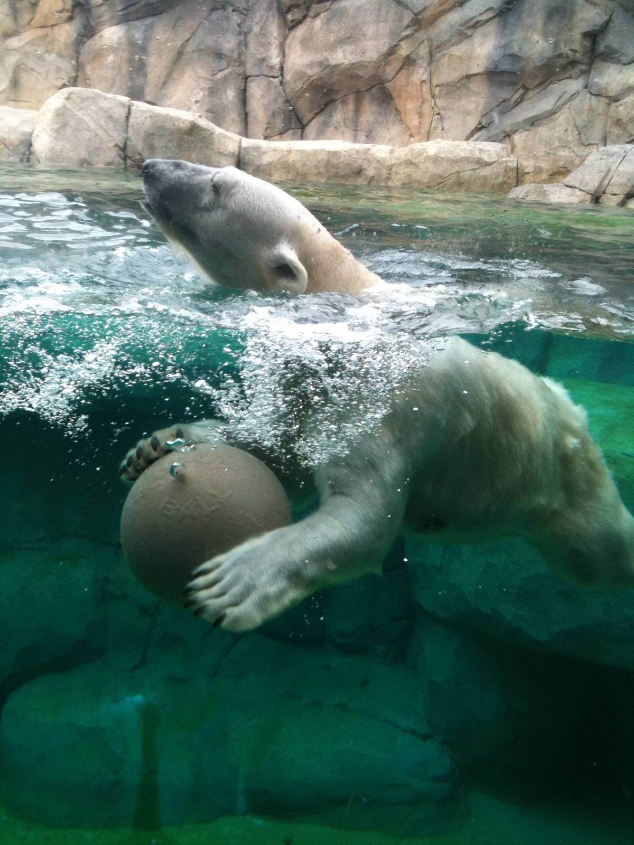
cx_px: 317
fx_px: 855
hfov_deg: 40.7
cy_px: 422
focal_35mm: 35
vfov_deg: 52.6
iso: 64
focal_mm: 3.85
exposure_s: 1/102
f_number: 2.8
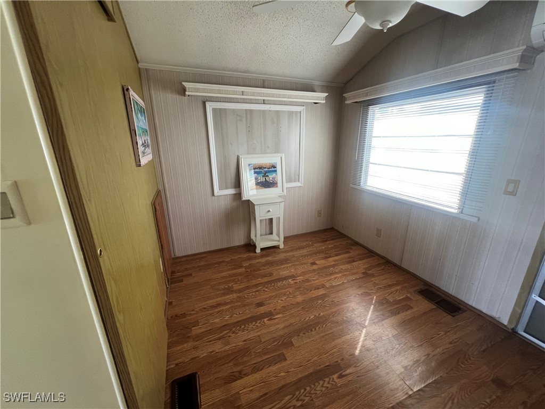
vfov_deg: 89.9
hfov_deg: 106.2
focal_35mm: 13
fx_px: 205
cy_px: 204
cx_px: 272
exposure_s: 1/60
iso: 160
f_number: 1.8
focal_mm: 1.57
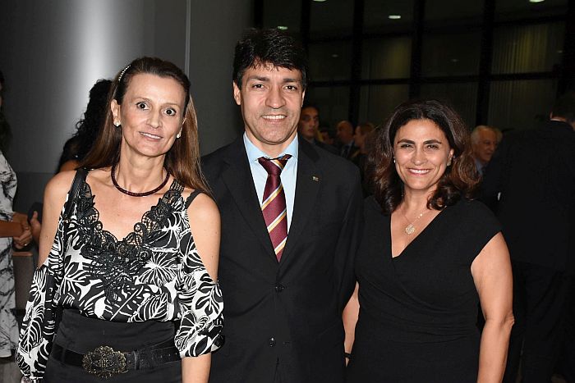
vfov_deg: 26.5
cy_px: 192
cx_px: 288
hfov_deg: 38.9
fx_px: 815
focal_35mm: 51
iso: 2000
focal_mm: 34
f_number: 6.3
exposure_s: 1/125
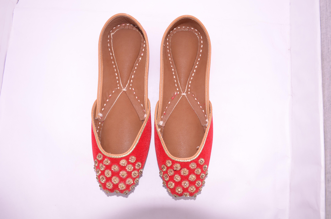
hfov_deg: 55.2
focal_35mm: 34
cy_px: 110
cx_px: 166
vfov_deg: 38.2
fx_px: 317
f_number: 5.6
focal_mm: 23
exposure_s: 1/60
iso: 100
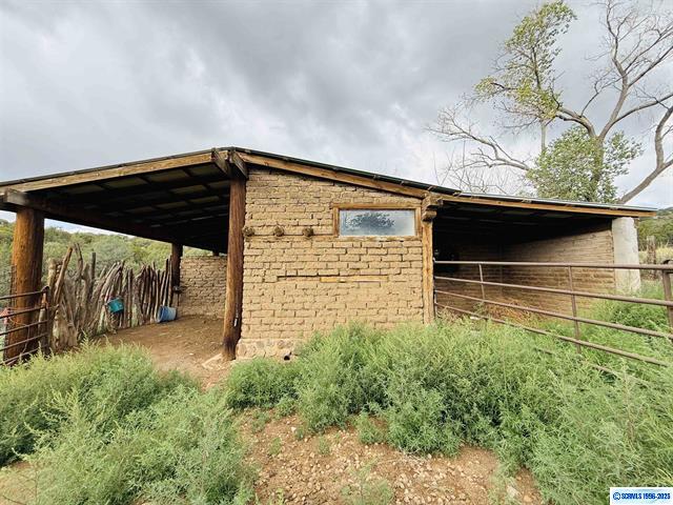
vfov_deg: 85.7
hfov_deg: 102.1
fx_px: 272
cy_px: 252
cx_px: 336
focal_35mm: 14
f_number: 2.2
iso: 64
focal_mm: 2.22
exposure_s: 1/518
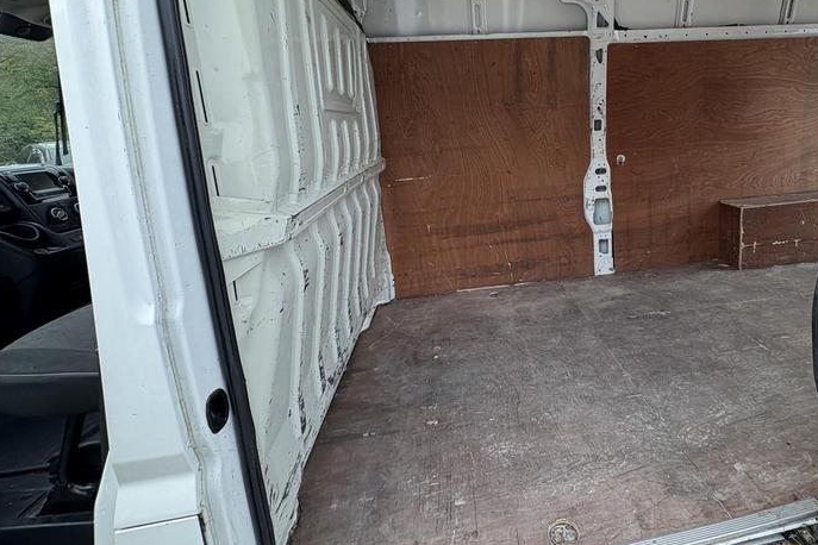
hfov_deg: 85.0
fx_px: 432
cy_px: 195
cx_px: 518
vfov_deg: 63.4
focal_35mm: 19
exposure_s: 1/99
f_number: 2.2
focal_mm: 2.22
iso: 80
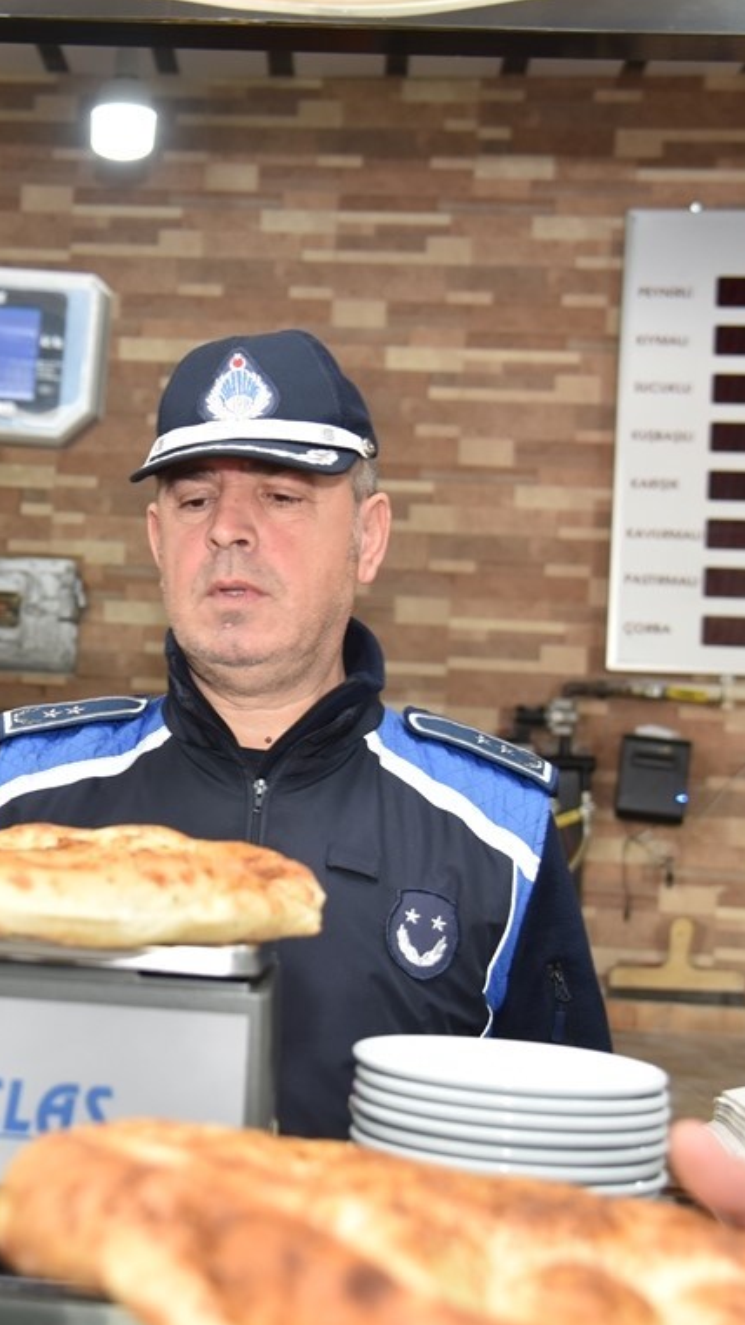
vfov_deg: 31.4
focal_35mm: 67
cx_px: 12
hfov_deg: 17.6
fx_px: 2353
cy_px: 683
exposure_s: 1/80
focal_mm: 38
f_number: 4
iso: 400
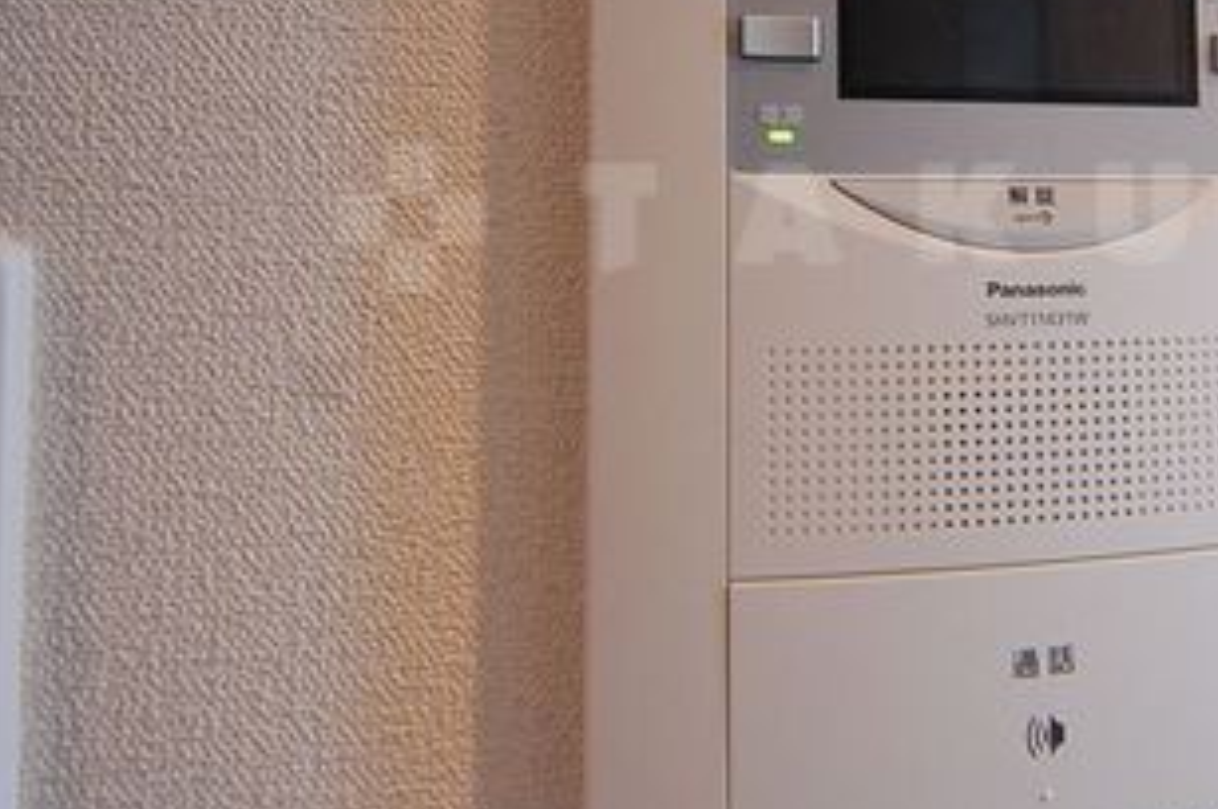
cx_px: 932
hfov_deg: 66.5
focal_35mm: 25
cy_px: 218
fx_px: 845
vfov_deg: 49.5
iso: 800
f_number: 4.5
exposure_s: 1/25
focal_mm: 8
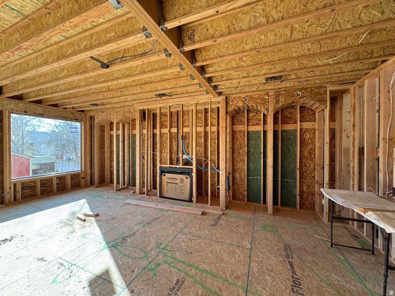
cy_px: 148
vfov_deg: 85.7
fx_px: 160
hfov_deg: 102.1
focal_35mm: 14
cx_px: 198
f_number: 2.2
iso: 80
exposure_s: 1/99
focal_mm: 2.22
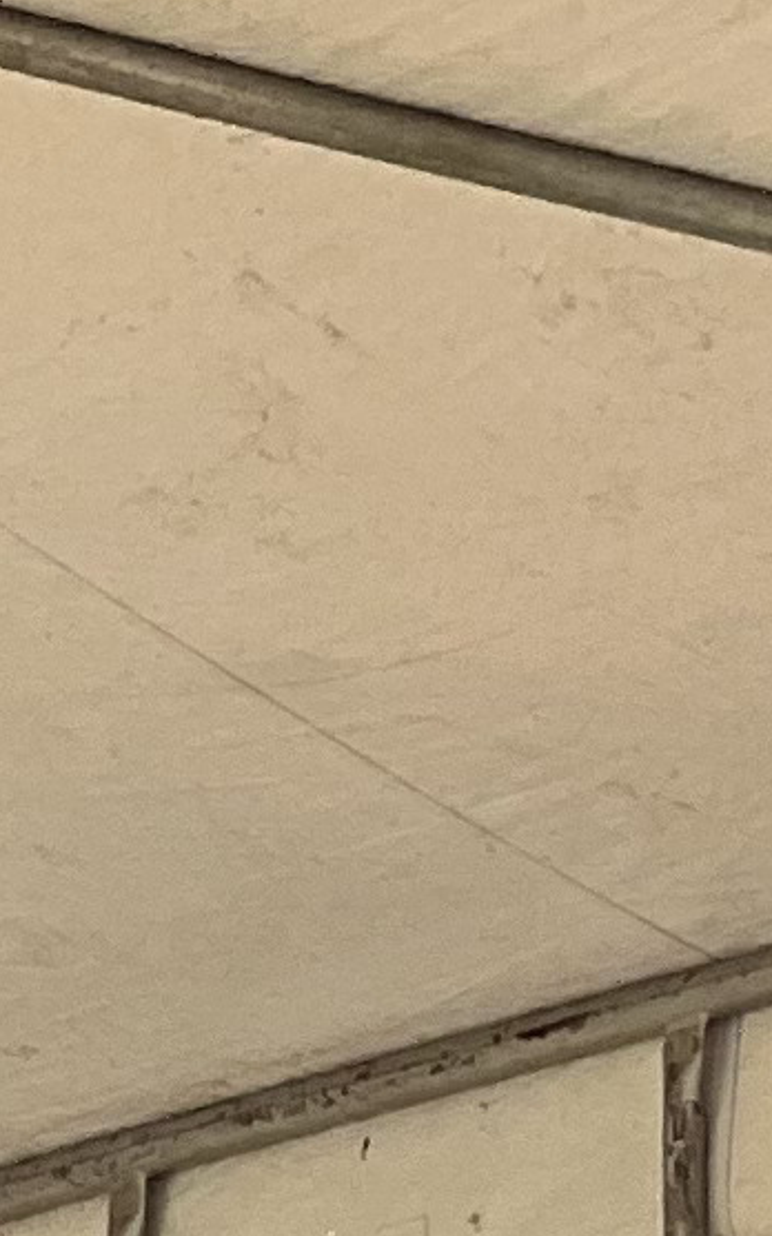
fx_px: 19900
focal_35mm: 591
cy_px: 4185
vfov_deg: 3.4
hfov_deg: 2.2
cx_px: -359
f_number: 2.8
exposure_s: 1/120
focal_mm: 9
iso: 20
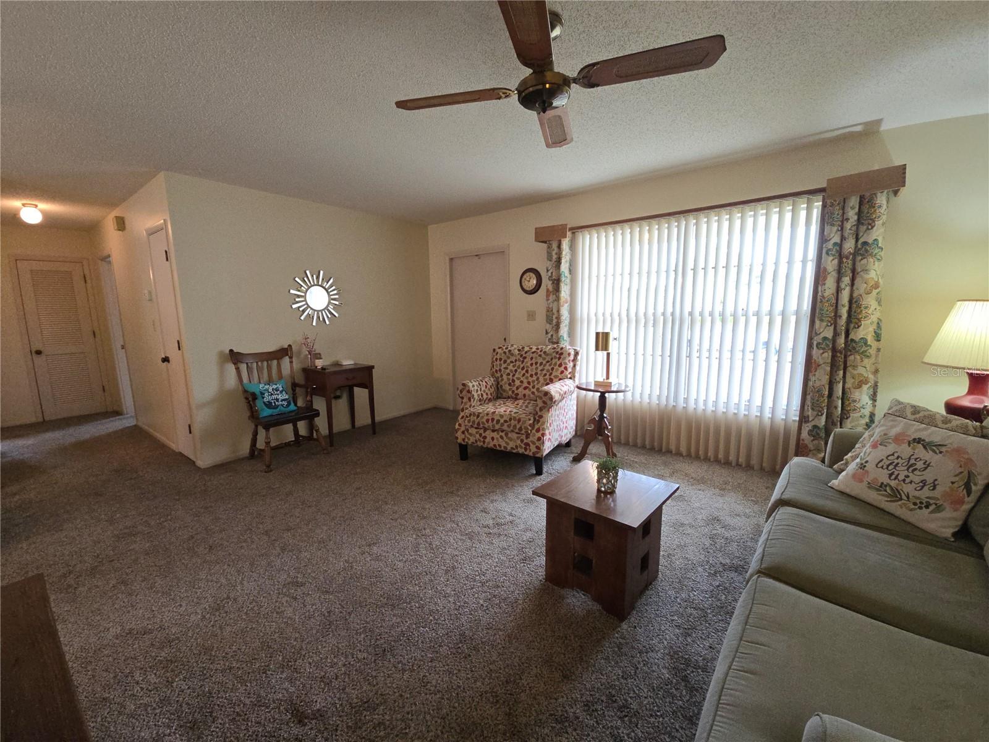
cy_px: 371
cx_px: 494
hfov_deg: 106.2
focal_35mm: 13
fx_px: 371
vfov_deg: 89.9
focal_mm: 2.2
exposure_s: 1/60
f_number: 2.2
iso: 160
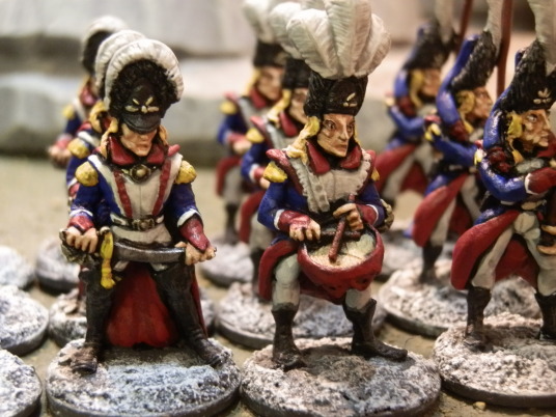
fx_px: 980
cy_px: 208
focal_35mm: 61
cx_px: 278
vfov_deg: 24.0
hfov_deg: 31.7
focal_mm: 10.99
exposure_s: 1/15
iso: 400
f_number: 3.7
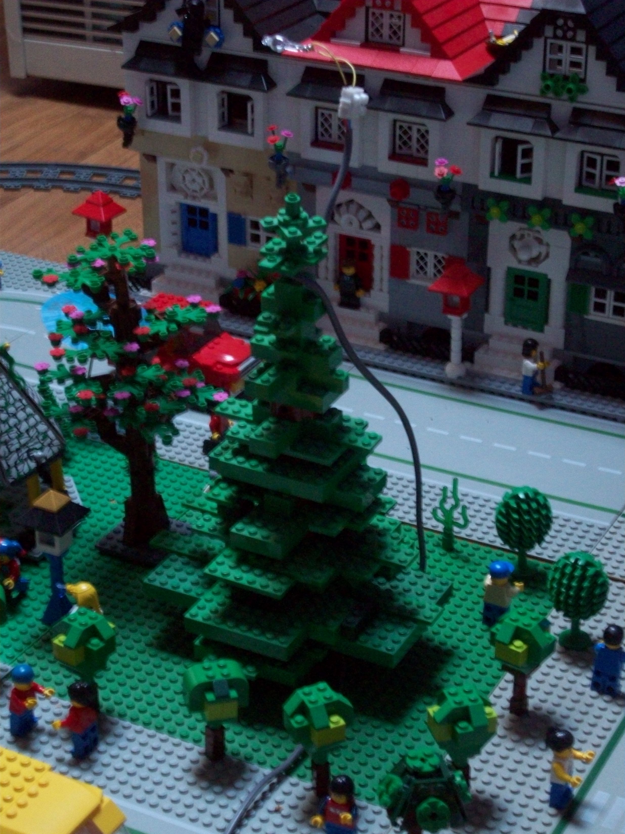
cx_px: 312
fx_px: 1854
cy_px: 417
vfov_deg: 25.3
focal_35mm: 77
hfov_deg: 19.1
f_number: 4.2
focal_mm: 12.8
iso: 200
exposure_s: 1/4
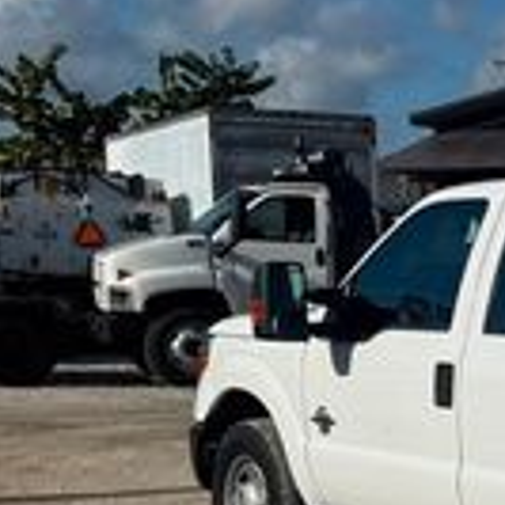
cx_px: 907
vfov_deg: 16.7
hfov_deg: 14.9
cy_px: 516
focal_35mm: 102
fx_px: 1684
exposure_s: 1/11905
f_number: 1.78
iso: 80
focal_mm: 6.76
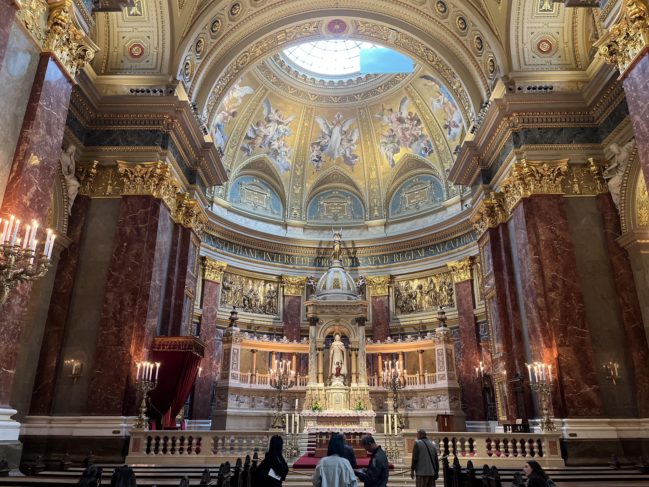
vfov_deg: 53.1
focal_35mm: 26
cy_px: 244
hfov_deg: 67.3
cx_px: 324
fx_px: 487
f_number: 1.6
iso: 400
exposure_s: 1/50
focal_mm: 5.1
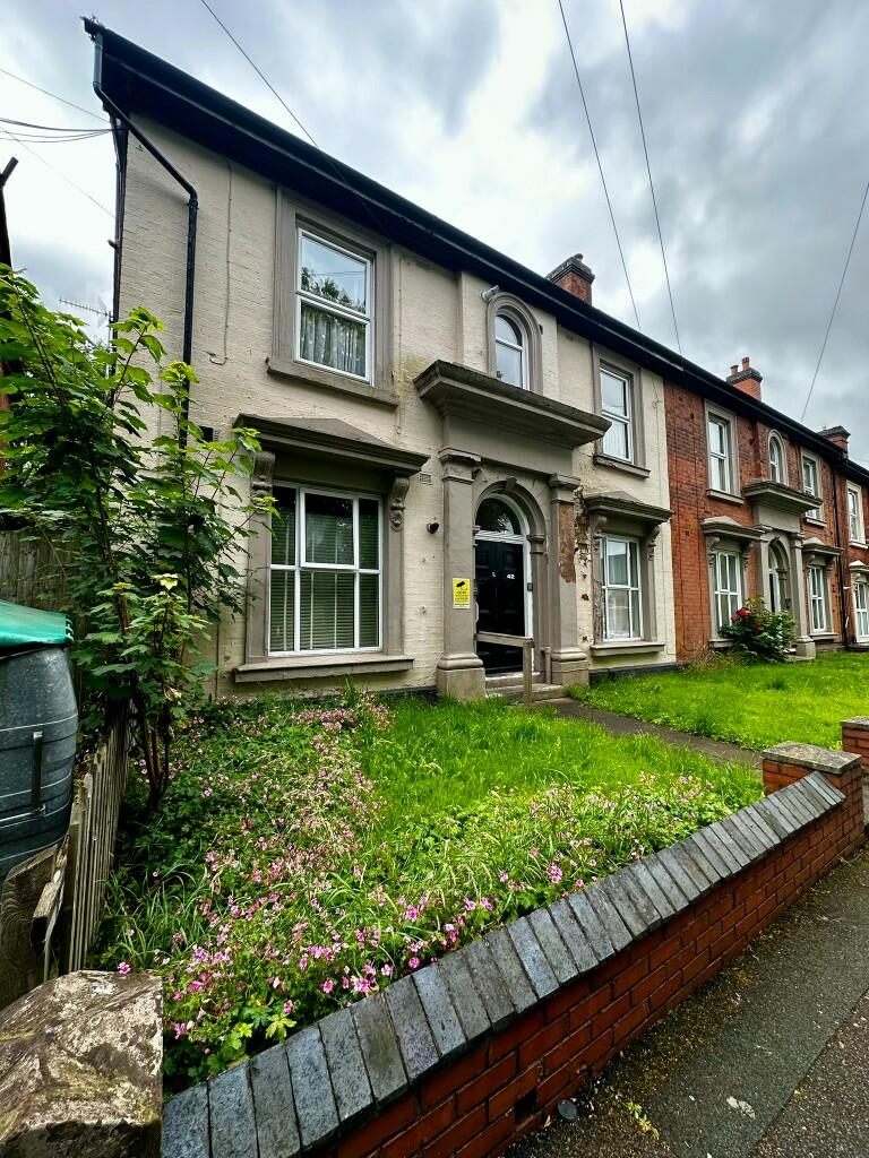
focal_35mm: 14
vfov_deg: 102.1
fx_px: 469
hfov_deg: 85.7
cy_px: 579
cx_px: 434
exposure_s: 1/390
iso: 40
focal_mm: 2.22
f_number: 2.2
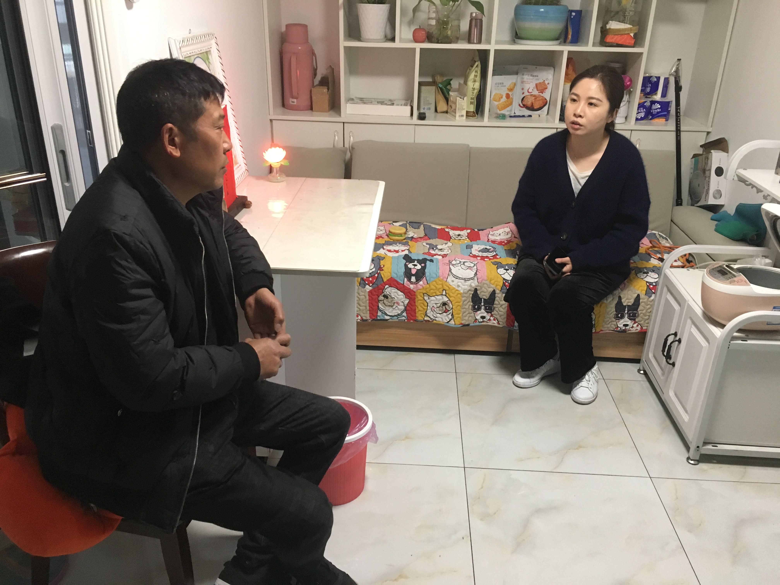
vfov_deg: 48.2
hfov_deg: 61.7
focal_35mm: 29
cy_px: 292
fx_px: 653
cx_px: 390
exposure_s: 1/33
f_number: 2.2
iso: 250
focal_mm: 4.15
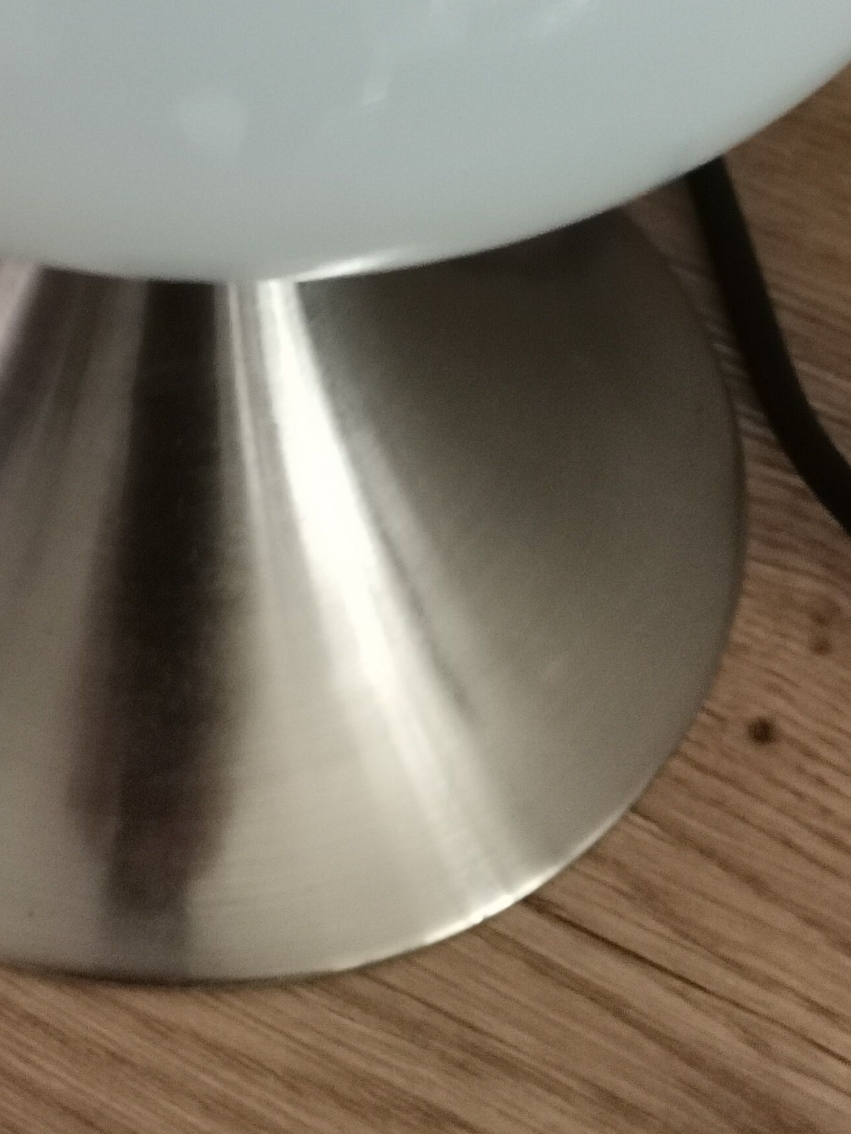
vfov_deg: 19.8
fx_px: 3113
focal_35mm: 95
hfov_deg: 15.4
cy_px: -100
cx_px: 151
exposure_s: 1/50
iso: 200
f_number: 1.8
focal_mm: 4.75
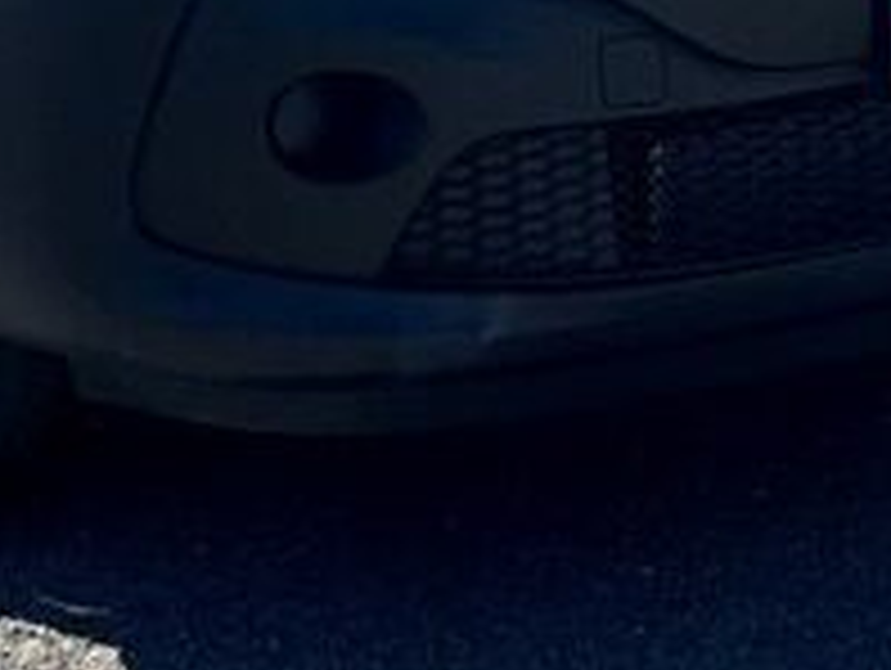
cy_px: -207
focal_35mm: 117
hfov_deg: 16.8
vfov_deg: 12.3
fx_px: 3015
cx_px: 500
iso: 16
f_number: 1.8
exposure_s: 1/1377
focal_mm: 3
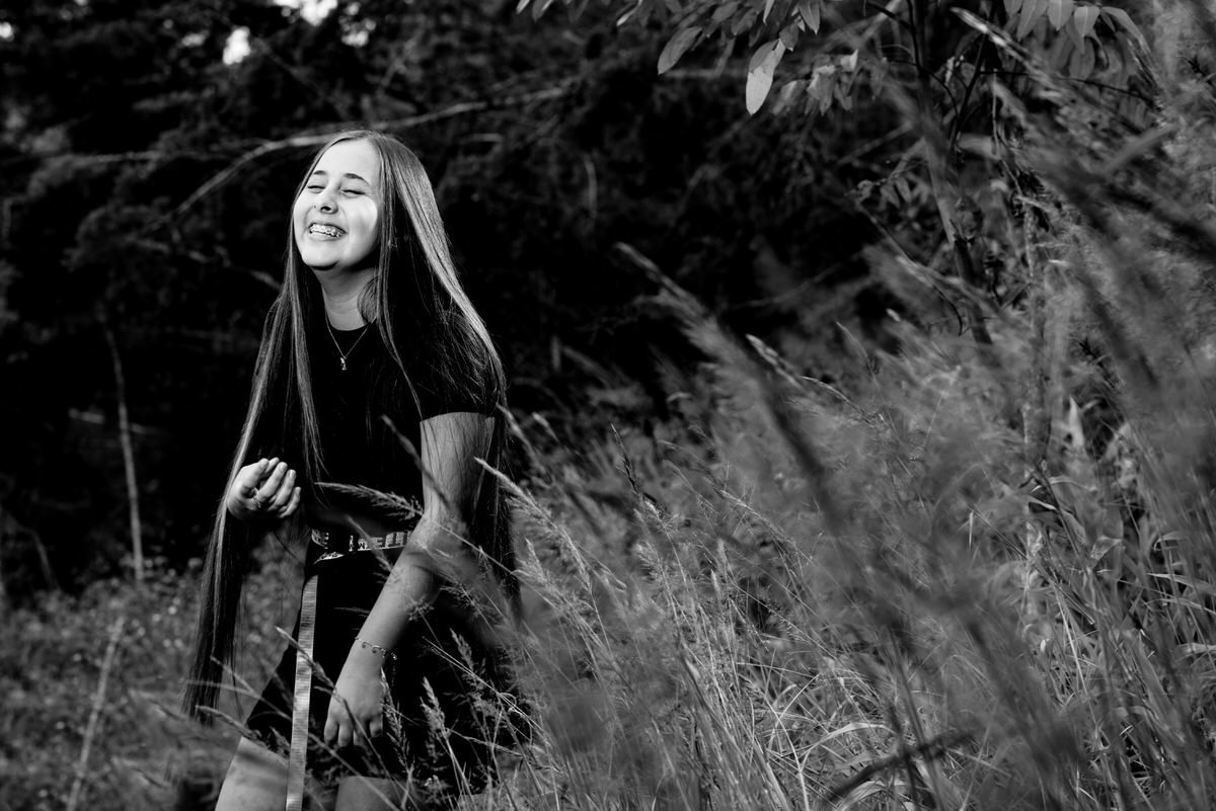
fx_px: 2872
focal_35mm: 85
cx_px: 608
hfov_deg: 23.9
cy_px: 406
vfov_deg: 16.1
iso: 125
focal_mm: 85
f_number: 5.6
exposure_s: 1/125
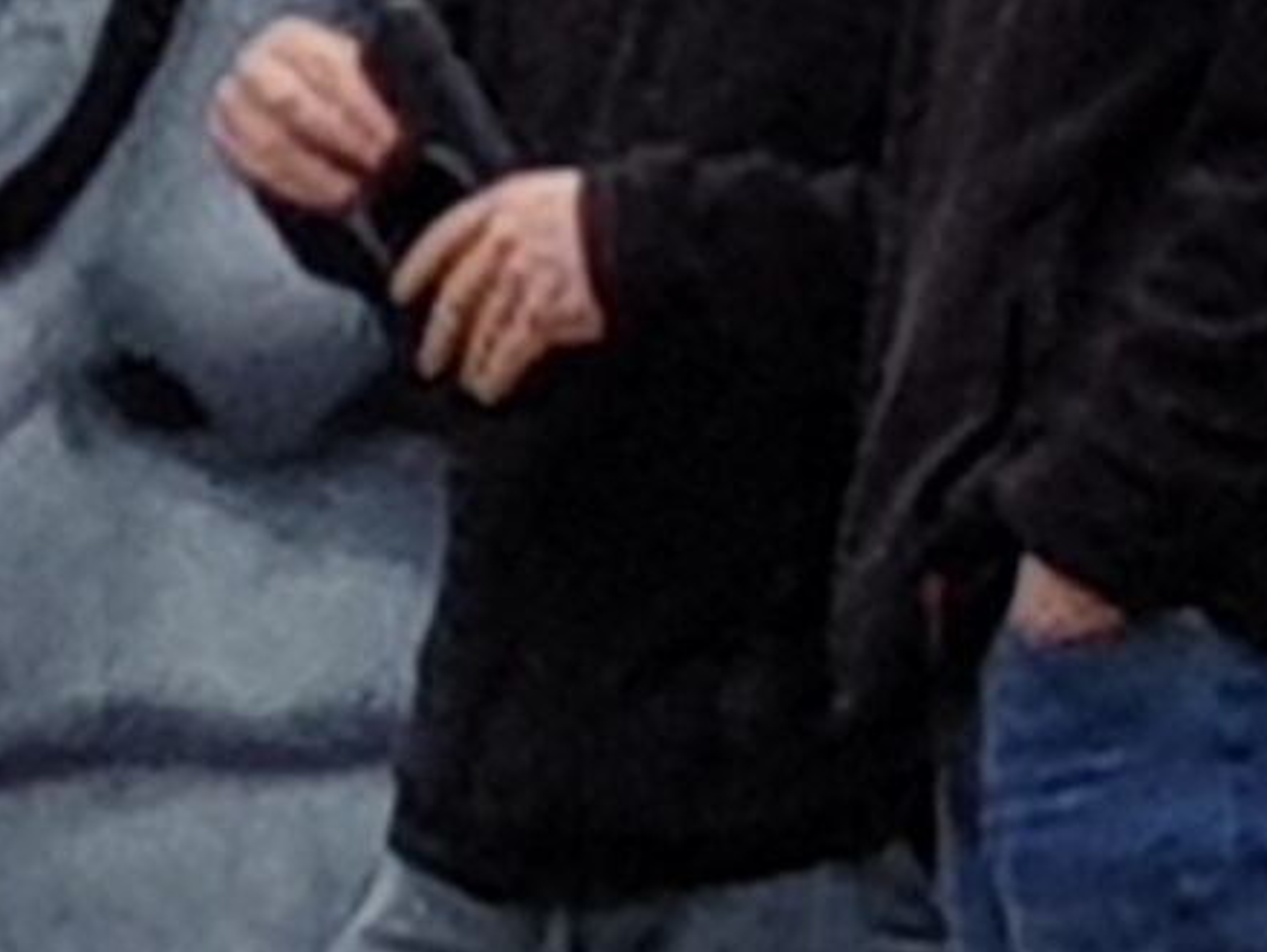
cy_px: 182
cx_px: -398
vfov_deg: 4.9
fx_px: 11099
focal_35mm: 303
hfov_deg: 6.5
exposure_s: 1/450
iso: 100
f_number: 2.4
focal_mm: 6
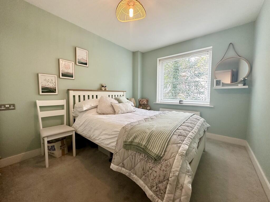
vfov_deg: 85.7
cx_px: 135
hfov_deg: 102.1
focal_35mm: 14
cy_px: 101
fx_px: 109
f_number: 2.2
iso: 200
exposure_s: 1/100
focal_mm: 2.22
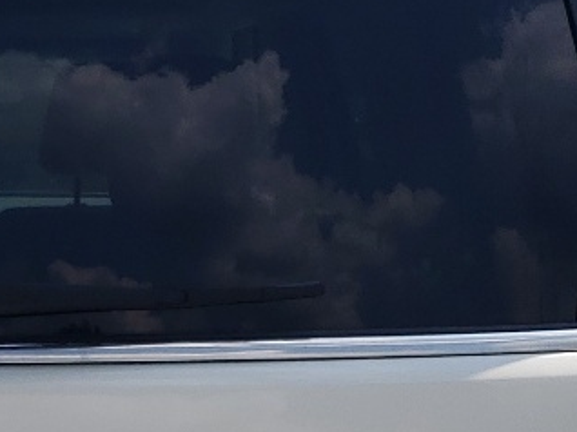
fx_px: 2182
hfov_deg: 14.6
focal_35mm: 131
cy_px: 543
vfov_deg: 11.1
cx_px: -111
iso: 50
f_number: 1.5
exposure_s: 1/5000
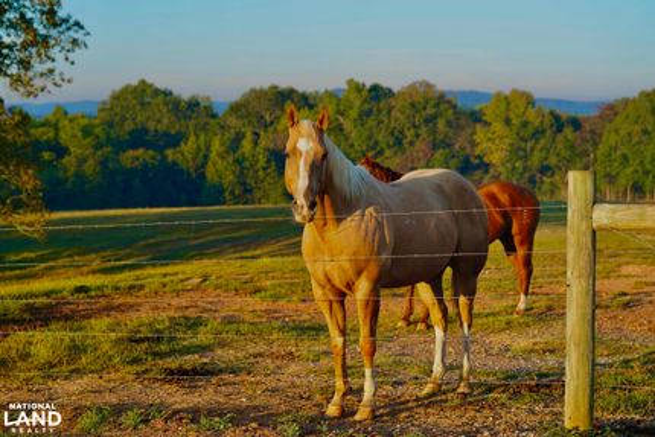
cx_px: 328
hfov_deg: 28.8
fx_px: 1274
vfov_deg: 19.5
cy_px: 218
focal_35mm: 70
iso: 100
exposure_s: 1/200
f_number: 4.5
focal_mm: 70
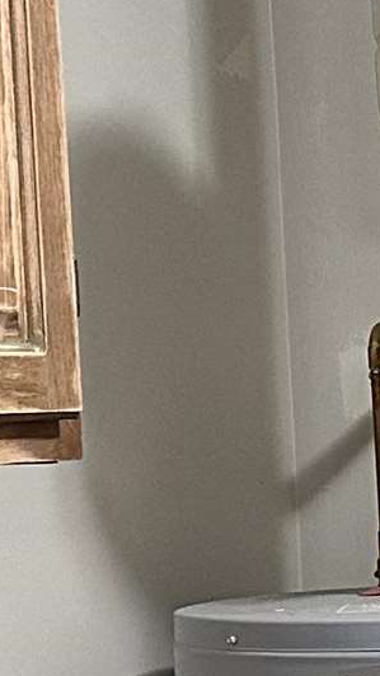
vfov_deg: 14.1
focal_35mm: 151
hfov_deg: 6.8
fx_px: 2707
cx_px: 1364
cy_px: 571
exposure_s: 1/60
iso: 400
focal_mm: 6.86
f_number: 1.78
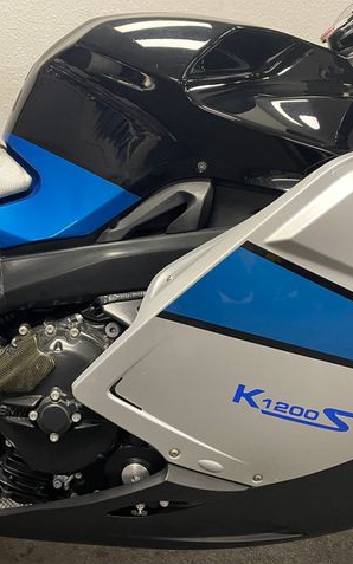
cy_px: 281
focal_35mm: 37
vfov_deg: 52.8
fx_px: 570
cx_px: 92
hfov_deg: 33.8
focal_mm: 4.2
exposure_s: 1/50
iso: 200
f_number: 1.6
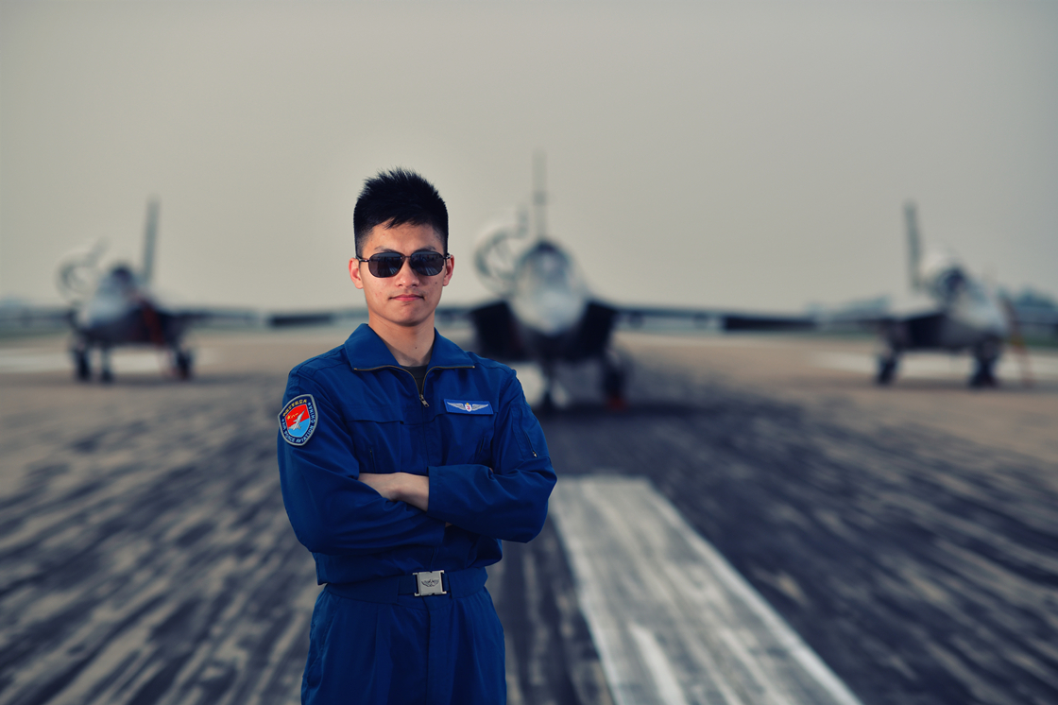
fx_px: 2497
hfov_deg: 23.9
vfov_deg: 16.1
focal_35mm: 85
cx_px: 529
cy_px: 352
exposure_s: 1/4000
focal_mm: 85
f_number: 2.5
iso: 200
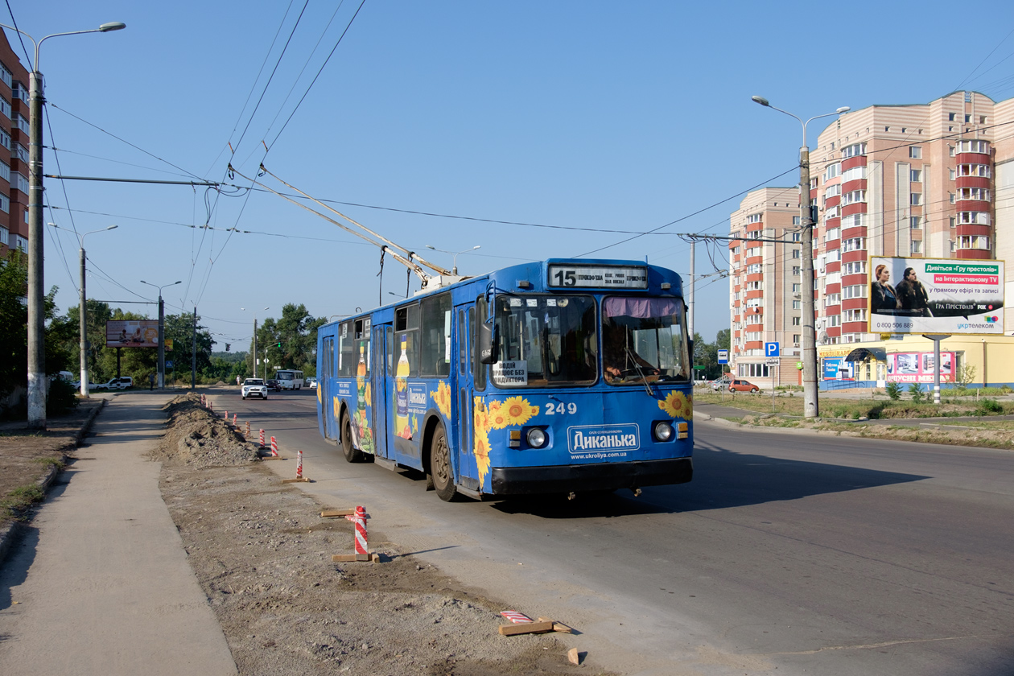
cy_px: 338
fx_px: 817
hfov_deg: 63.7
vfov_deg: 45.0
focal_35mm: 29
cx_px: 507
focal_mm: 19.5
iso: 200
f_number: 5
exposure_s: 1/640
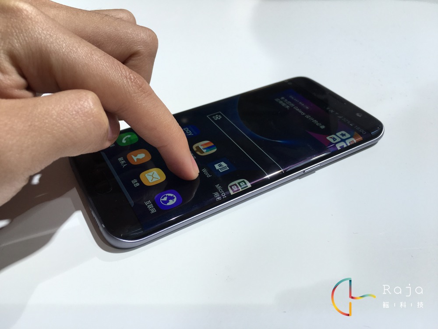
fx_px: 367
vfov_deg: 48.2
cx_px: 219
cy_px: 164
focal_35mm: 29
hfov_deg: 61.7
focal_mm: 4.15
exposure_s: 1/242
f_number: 2.2
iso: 25
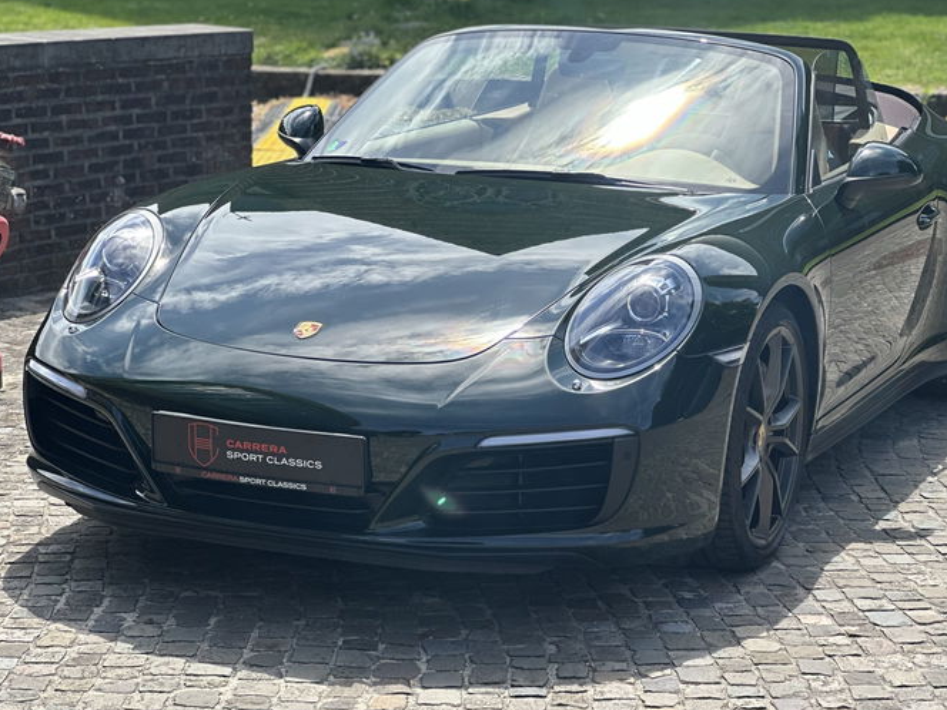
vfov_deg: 16.6
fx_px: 2435
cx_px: 539
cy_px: 332
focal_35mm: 89
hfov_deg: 22.0
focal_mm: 9
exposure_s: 1/345
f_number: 2.8
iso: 32
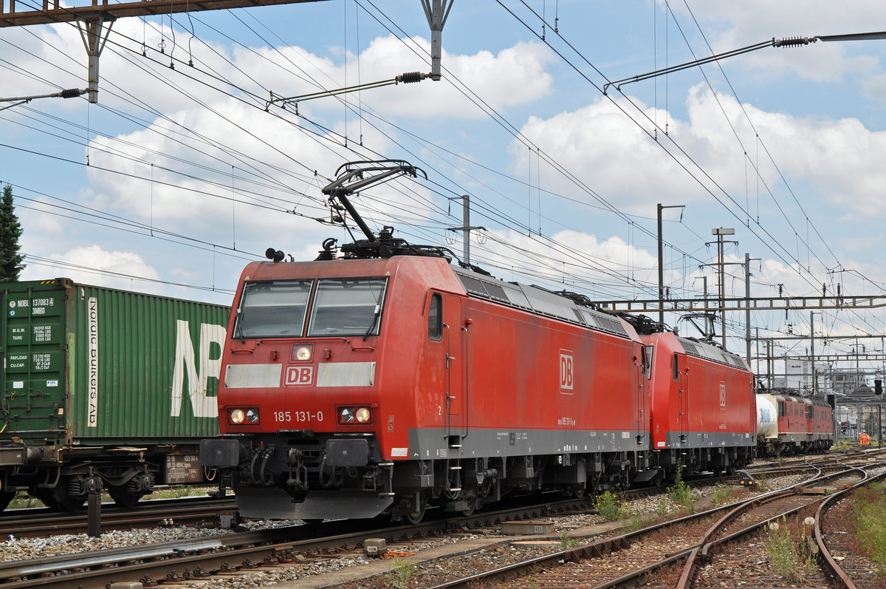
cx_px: 443
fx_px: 1696
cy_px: 294
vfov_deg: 19.7
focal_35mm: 69
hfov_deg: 29.3
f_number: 5.6
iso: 250
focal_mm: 46
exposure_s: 1/1000
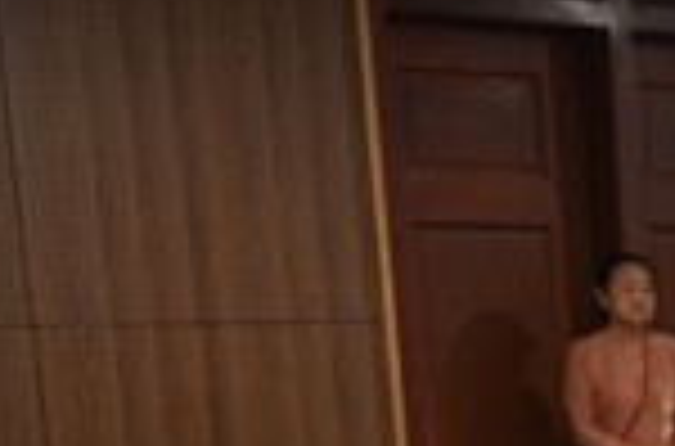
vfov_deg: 9.2
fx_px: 2598
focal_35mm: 139
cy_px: 865
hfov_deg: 12.6
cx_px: 1436
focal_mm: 32
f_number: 4
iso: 4000
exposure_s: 1/160
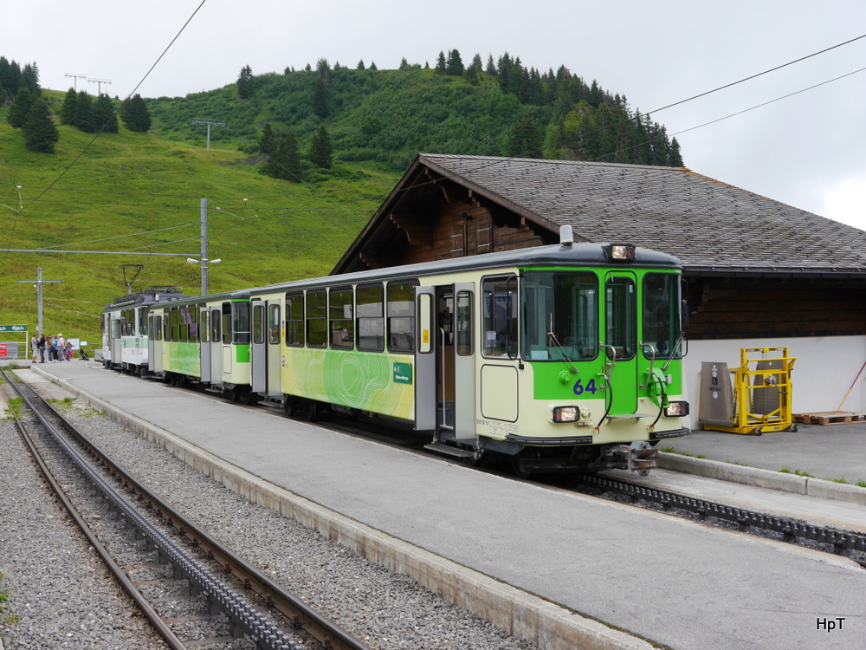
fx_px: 1051
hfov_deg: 44.8
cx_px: 433
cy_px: 325
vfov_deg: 34.3
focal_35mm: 42
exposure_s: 1/200
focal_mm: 21
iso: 160
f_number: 6.3
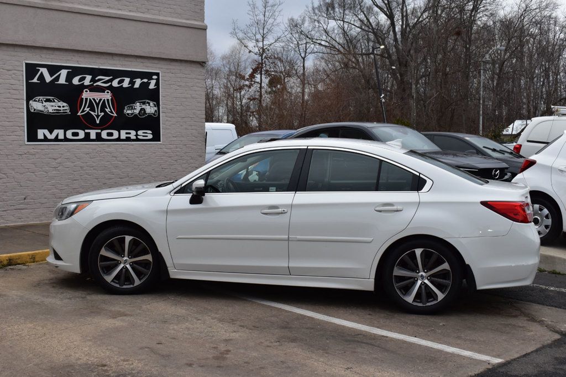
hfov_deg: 42.3
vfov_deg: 28.9
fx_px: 731
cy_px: 188
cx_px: 283
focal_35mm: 46
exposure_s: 1/160
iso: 400
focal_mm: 31
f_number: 9
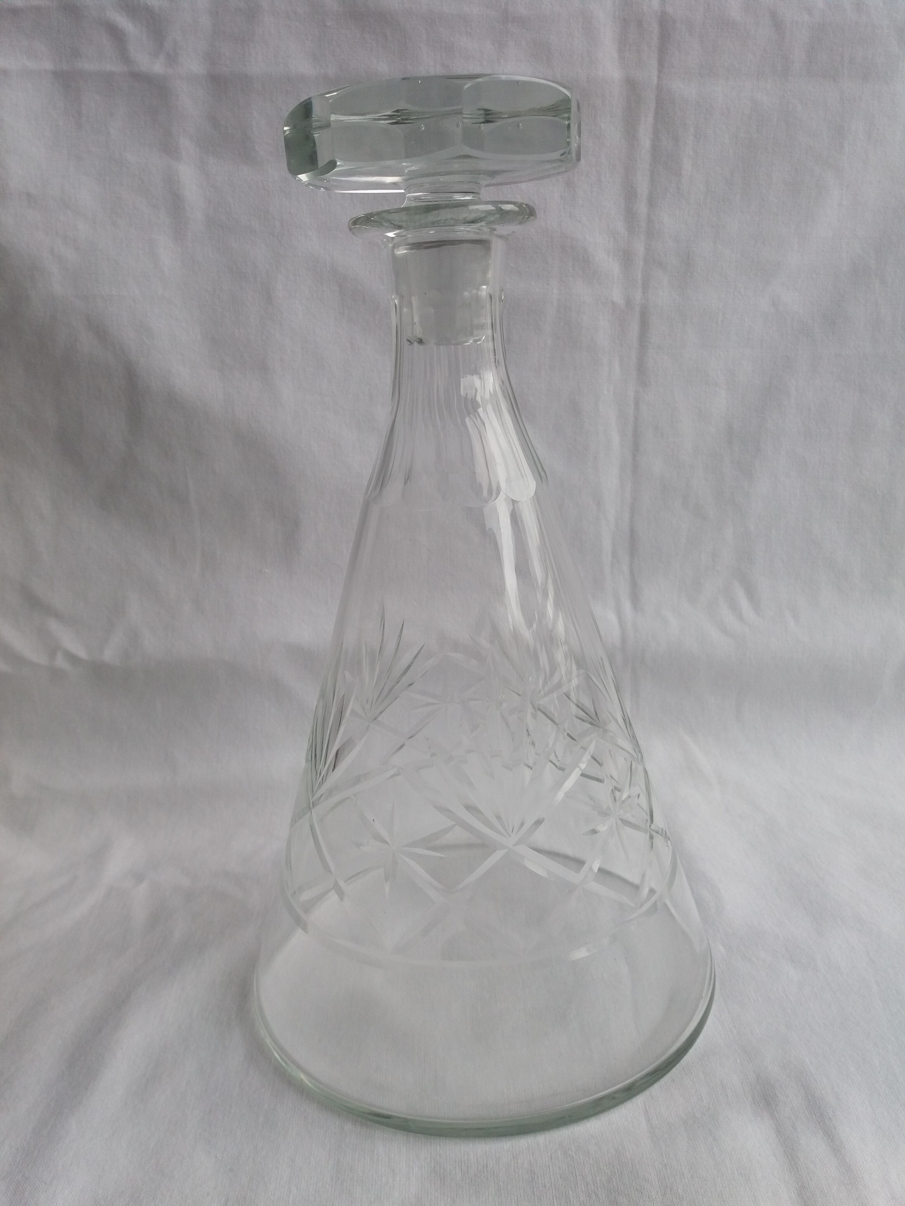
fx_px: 976
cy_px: 603
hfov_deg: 49.7
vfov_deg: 63.4
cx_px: 452
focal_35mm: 28
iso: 64
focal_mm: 3.7
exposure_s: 1/226
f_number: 1.9
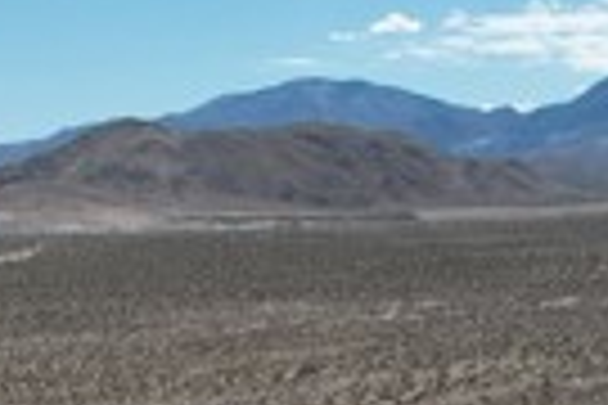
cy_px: 641
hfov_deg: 19.3
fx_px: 1756
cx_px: 77
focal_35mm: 104
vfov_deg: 12.4
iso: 110
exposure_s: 1/3000
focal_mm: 8.38
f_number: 2.8
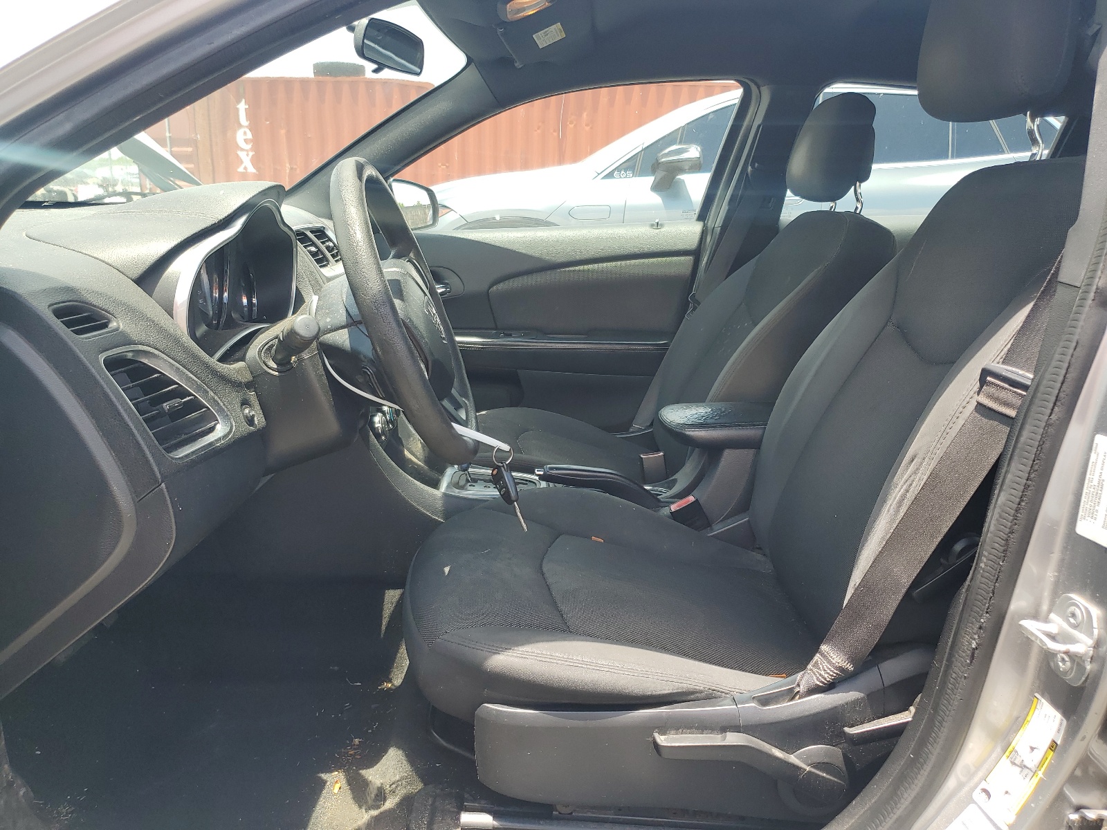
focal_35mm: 26
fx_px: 831
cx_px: 554
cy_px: 415
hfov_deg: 67.3
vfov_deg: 53.1
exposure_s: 1/455
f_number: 1.5
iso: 50
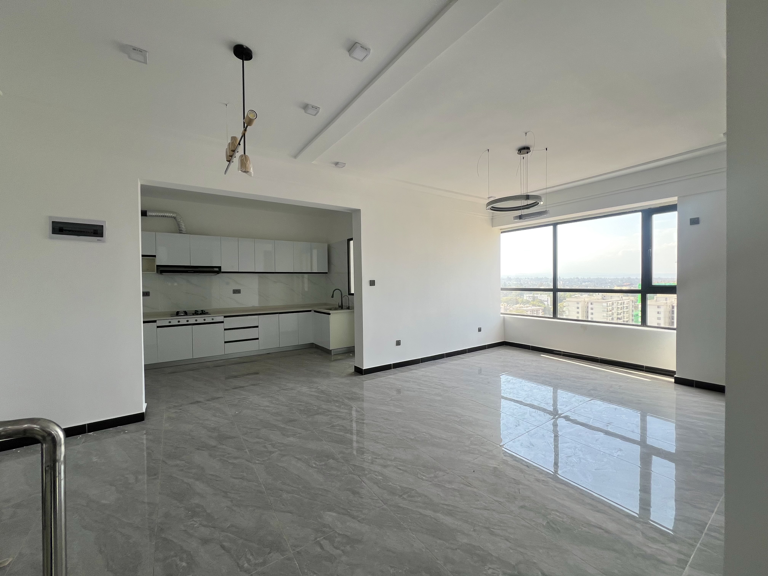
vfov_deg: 89.9
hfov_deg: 106.2
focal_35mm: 13
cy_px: 288
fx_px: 288
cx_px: 384
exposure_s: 1/163
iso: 32
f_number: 1.8
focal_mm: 1.57
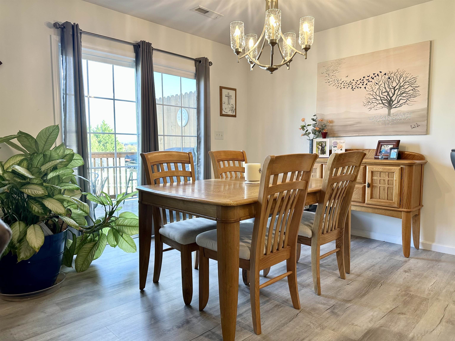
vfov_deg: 56.8
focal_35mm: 24
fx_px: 315
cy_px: 170
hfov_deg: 71.6
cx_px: 228
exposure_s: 1/120
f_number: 1.78
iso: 125
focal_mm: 6.86
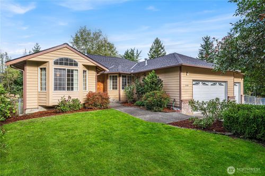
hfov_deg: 90.0
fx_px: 132
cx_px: 132
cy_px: 88
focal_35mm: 18
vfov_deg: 67.3
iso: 100
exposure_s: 1/40
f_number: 7.1
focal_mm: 18
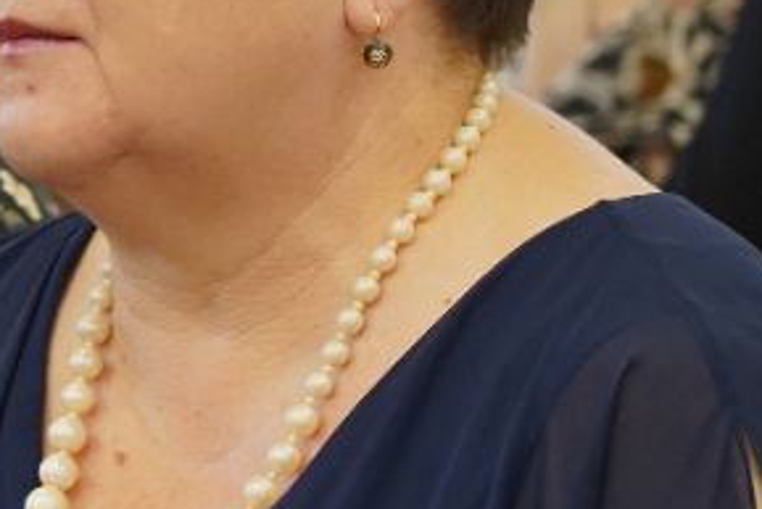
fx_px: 9995
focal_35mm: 472
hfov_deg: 4.3
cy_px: 30
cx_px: -546
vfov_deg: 2.9
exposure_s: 1/125
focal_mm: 105
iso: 1600
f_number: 4
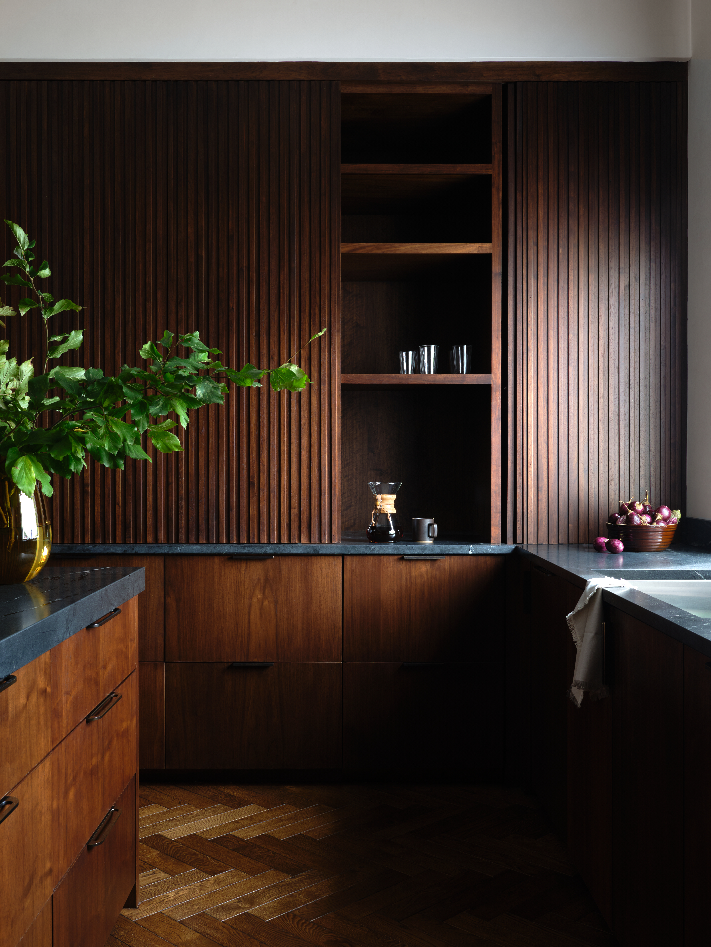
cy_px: 474
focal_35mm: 36
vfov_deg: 51.4
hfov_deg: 39.7
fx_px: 986
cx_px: 356
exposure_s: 1.5
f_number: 16
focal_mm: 45.7
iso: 160
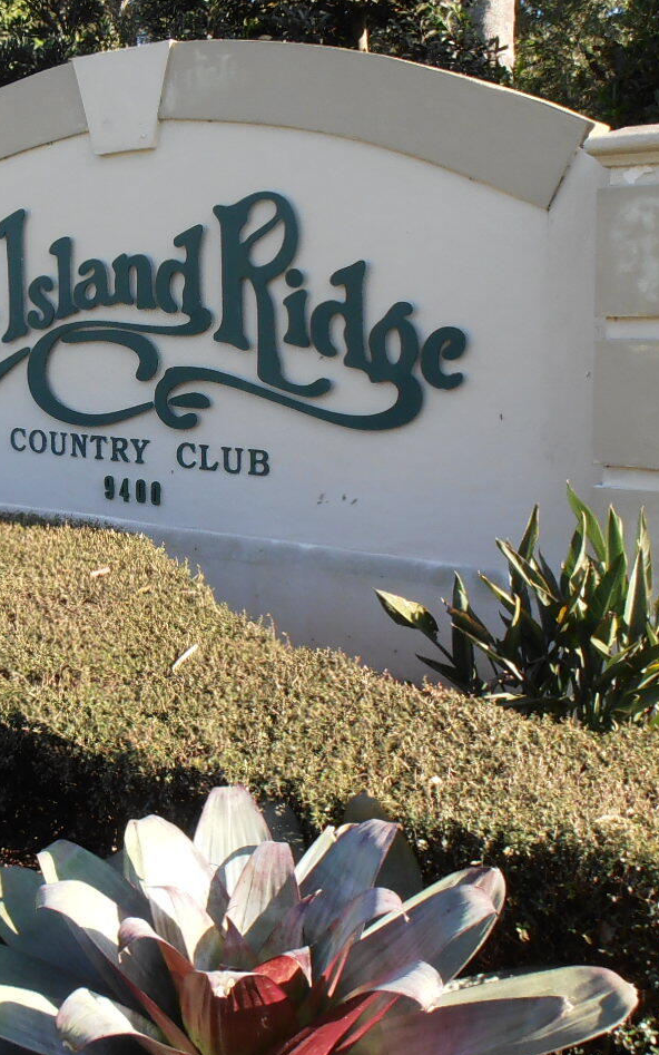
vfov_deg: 46.0
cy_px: 427
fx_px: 1235
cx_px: 175
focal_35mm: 43
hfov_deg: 29.5
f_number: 7.9
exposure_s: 1/40
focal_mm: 4.2
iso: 80
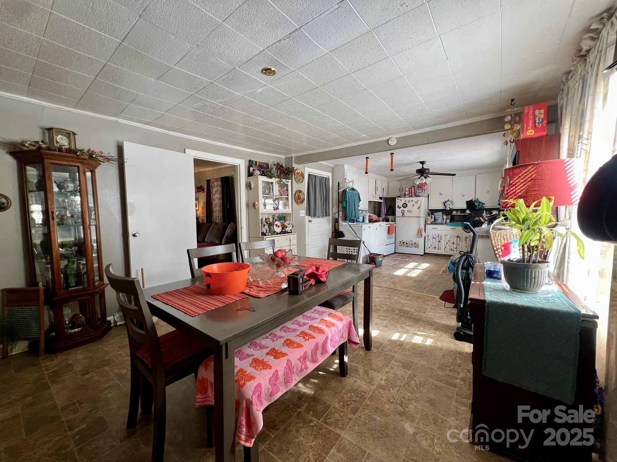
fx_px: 232
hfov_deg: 106.2
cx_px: 308
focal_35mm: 13
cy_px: 231
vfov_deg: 89.9
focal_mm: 1.57
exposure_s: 1/60
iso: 200
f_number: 1.8
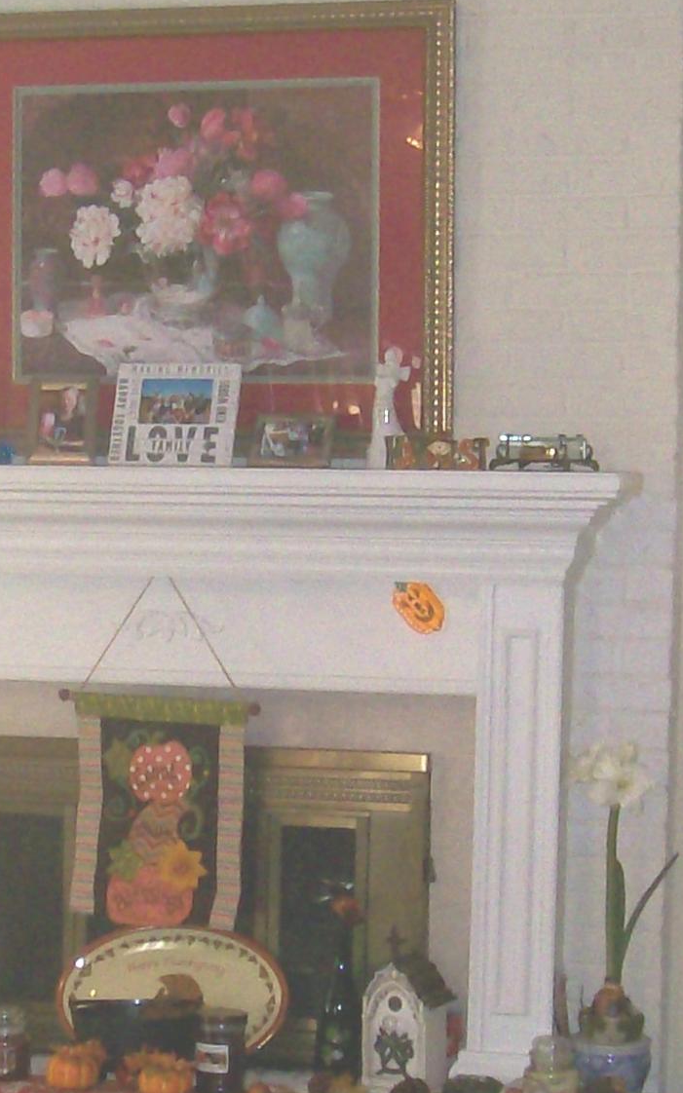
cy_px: 639
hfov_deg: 12.7
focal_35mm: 102
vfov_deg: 20.4
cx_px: 65
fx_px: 3039
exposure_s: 1/64
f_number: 2.7
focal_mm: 6
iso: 140
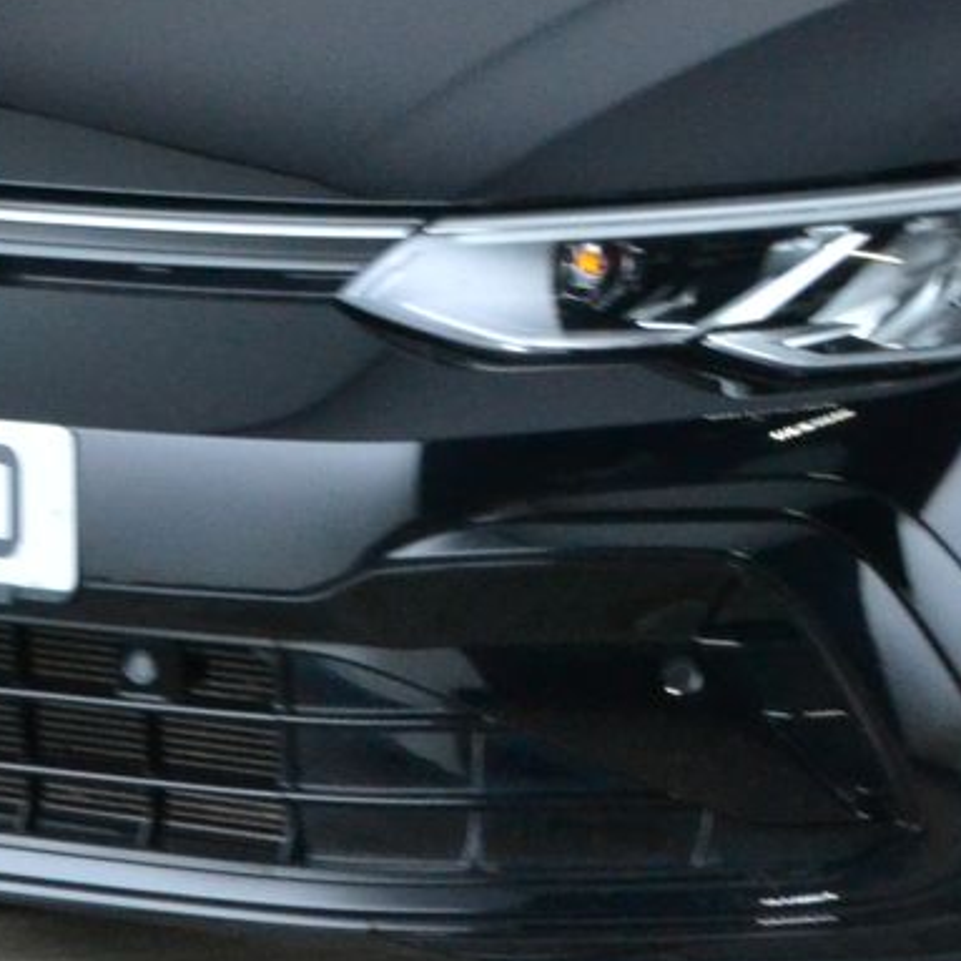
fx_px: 10271
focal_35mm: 327
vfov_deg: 5.3
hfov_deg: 5.3
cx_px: 1490
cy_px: 11
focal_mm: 48
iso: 1400
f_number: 11
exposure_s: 1/15
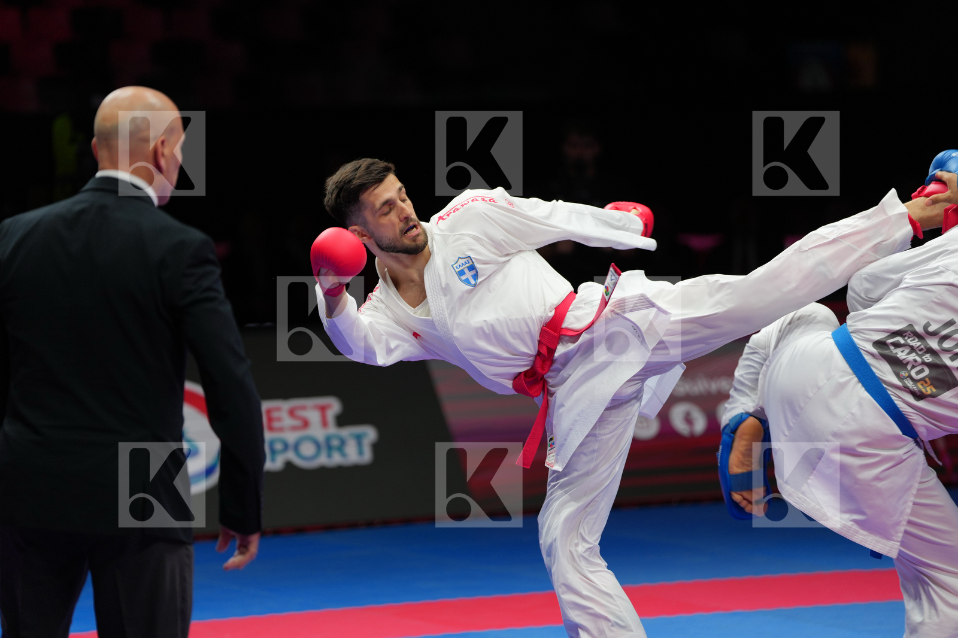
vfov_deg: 8.2
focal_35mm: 167
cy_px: 319
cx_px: 479
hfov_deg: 12.3
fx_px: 4443
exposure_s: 1/1000
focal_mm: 167
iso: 400
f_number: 2.8
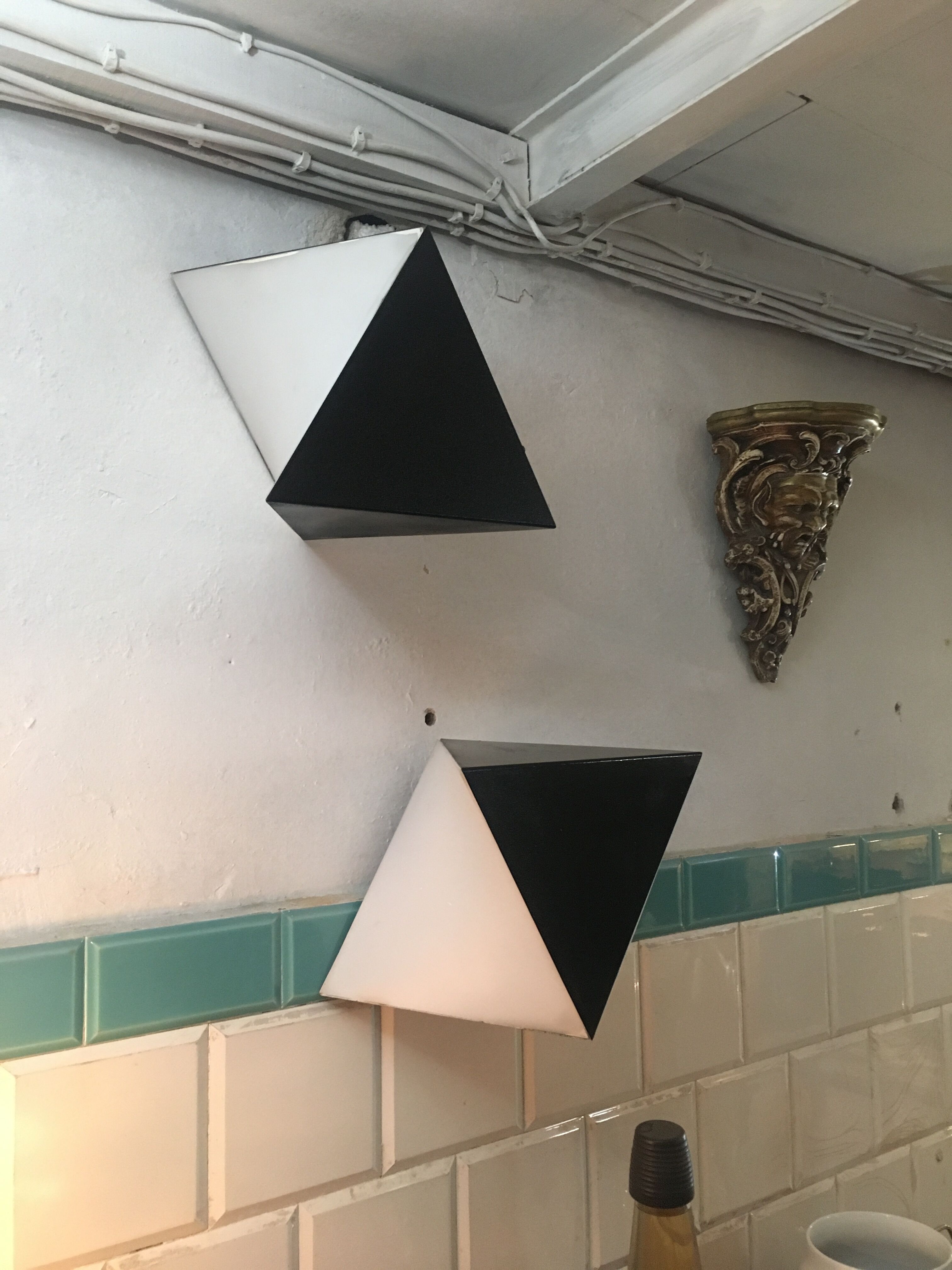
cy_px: 635
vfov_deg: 61.7
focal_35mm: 29
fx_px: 1063
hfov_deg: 48.2
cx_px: 476
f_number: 2.2
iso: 250
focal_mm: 4.15
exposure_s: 1/33
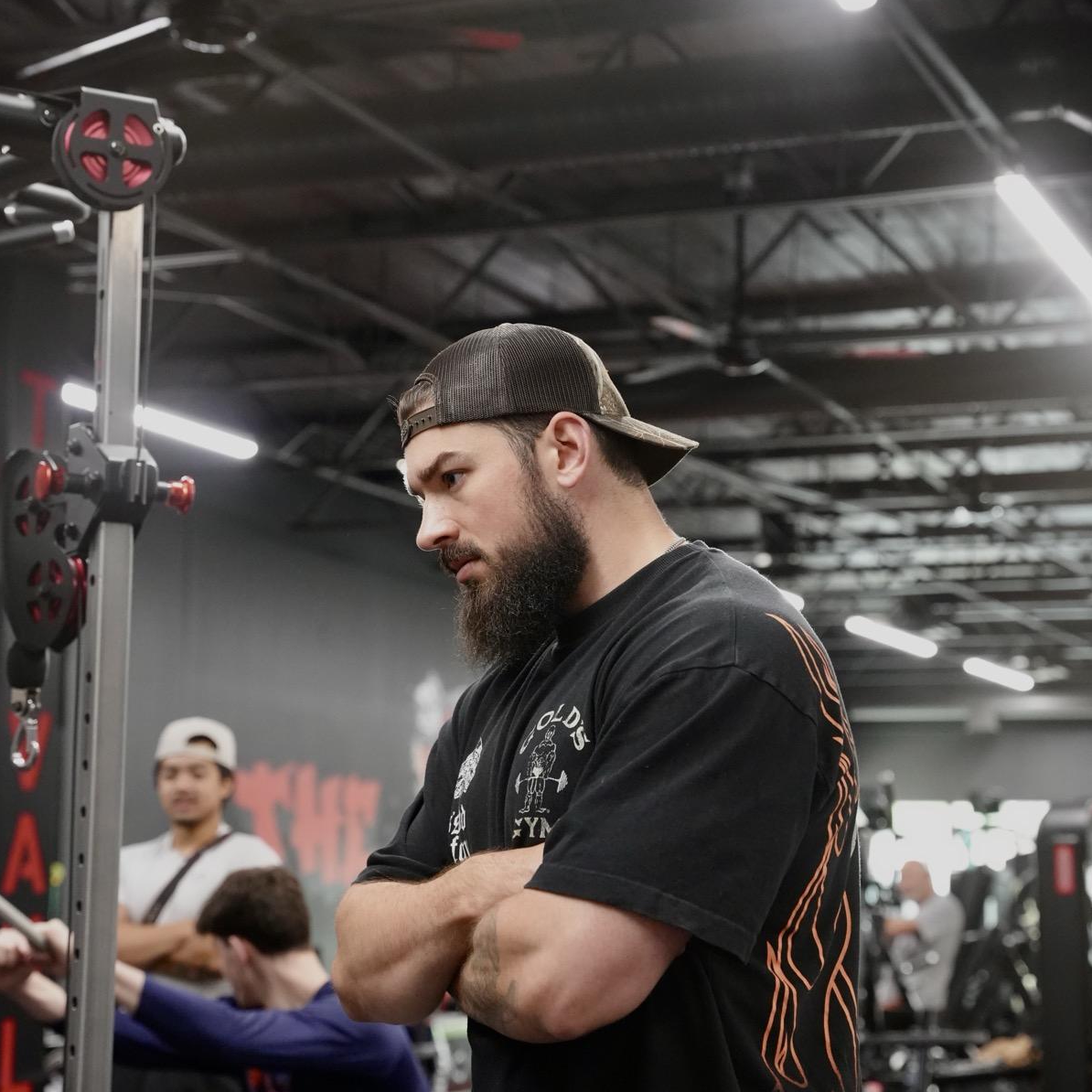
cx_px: 546
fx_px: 2628
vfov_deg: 23.5
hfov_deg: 23.5
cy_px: 525
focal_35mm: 74
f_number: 4
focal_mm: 57.5
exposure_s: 1/160
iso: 5000
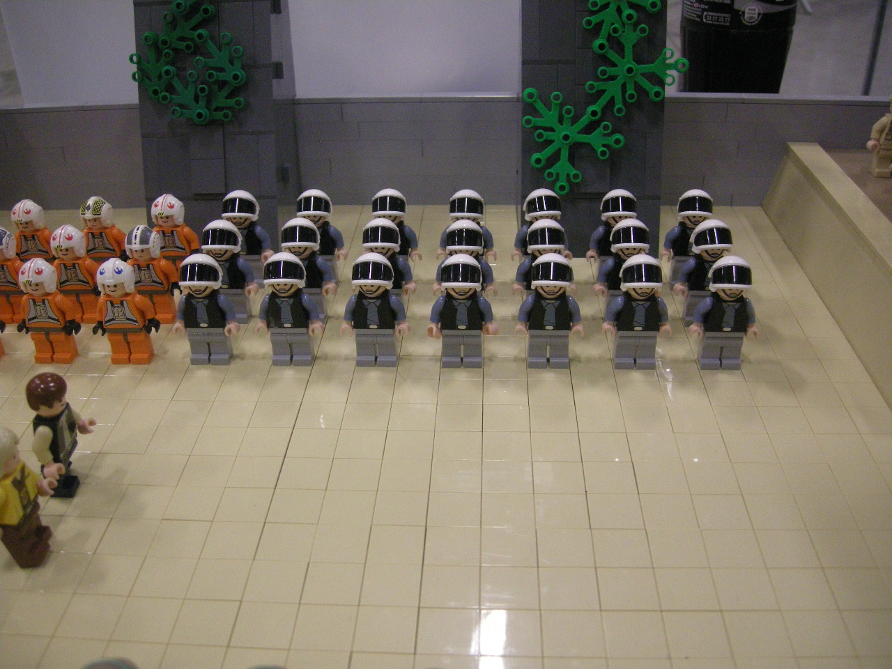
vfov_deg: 39.7
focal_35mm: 36
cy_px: 334
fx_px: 928
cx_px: 446
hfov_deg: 51.4
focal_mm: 7.5
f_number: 2.7
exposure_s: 1/31.6
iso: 400
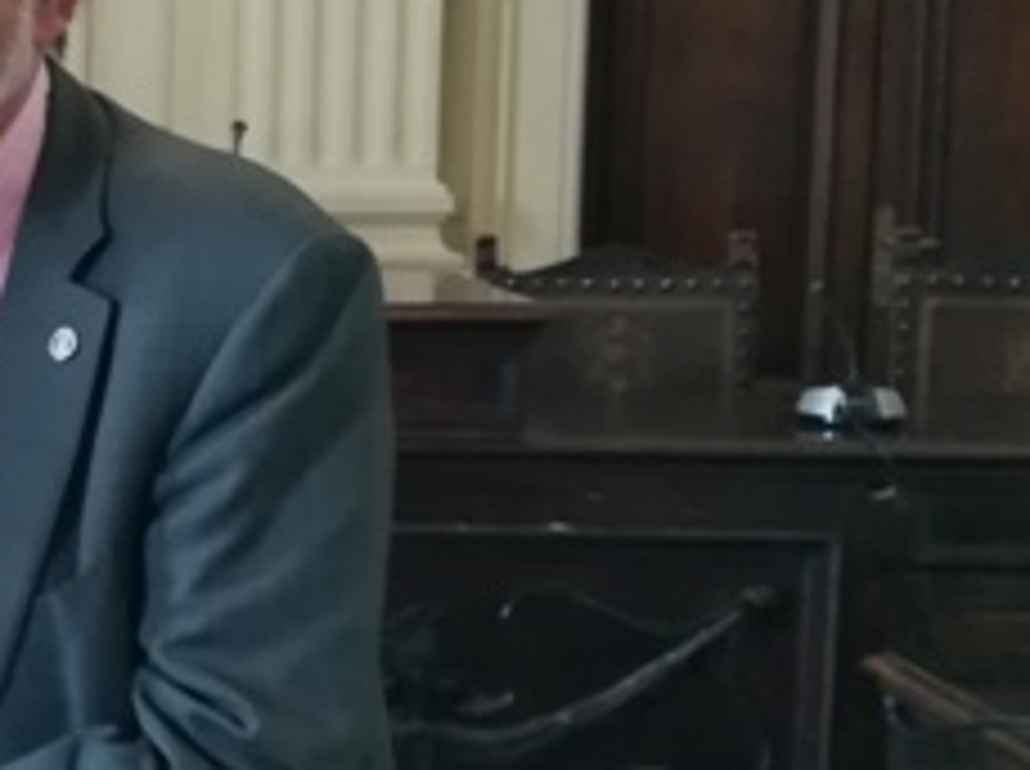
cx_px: -639
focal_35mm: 91
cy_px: 419
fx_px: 2703
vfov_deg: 16.2
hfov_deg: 18.4
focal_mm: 3.83
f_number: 2.2
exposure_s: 1/25
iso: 320
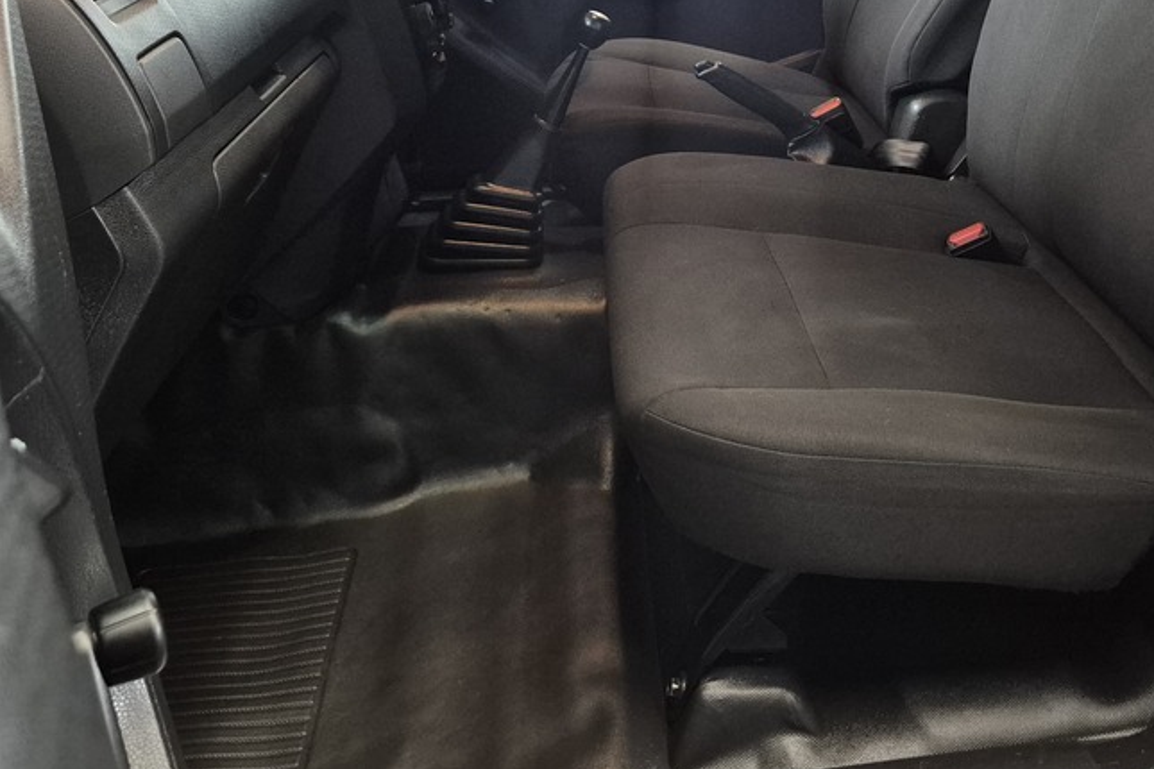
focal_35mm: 38
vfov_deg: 33.5
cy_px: 106
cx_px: 730
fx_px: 1218
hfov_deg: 50.1
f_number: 1.8
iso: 1250
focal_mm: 5.4
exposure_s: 1/33
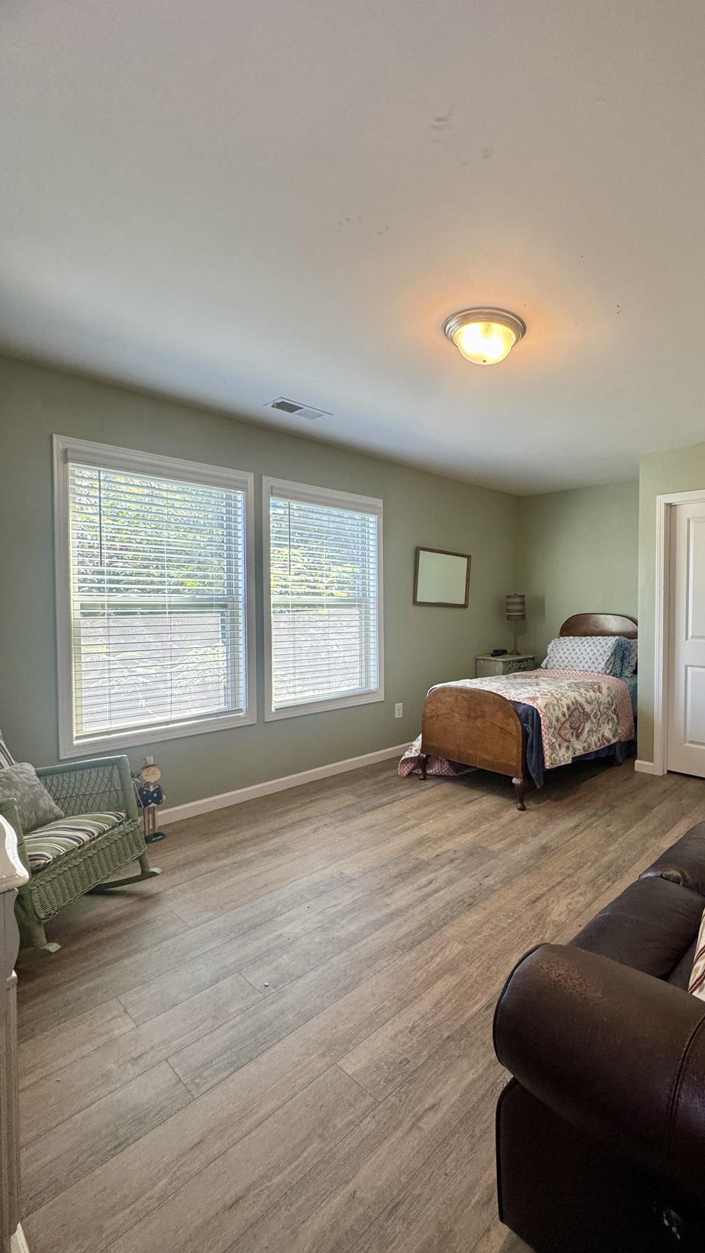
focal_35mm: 16
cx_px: 488
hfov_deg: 64.8
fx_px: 532
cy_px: 617
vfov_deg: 99.4
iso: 250
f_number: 2.2
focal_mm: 2.22
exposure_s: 1/120
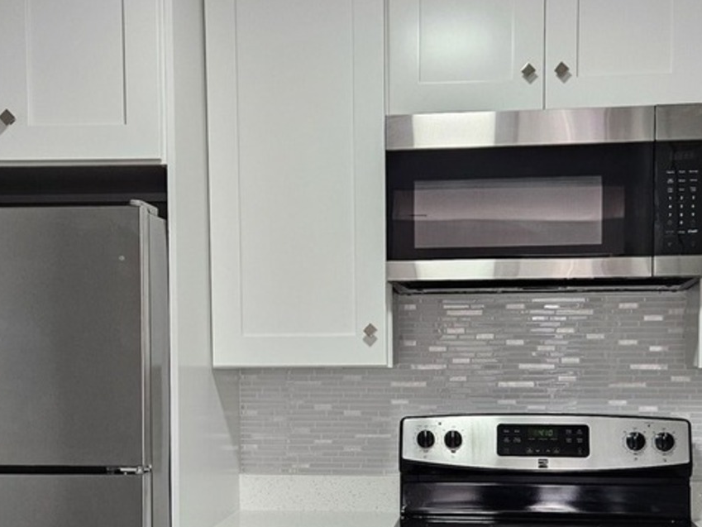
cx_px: 361
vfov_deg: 36.0
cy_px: 390
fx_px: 791
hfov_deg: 47.9
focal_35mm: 39
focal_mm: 5.4
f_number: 1.8
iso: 320
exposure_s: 1/240
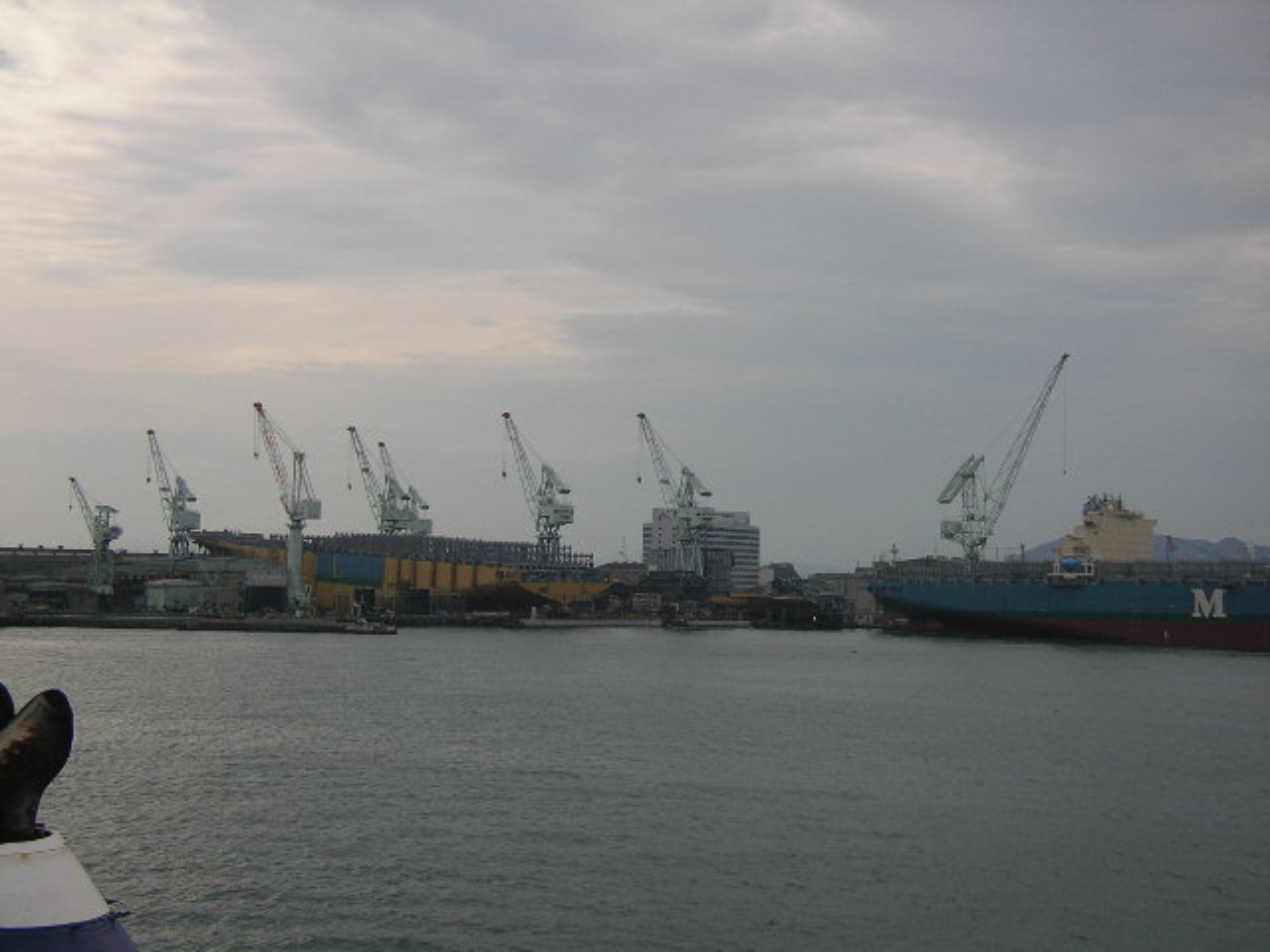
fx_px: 2091
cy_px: 476
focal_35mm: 57
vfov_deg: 25.7
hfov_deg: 33.8
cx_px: 635
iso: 50
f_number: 7.9
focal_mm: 8.9
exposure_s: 1/1000
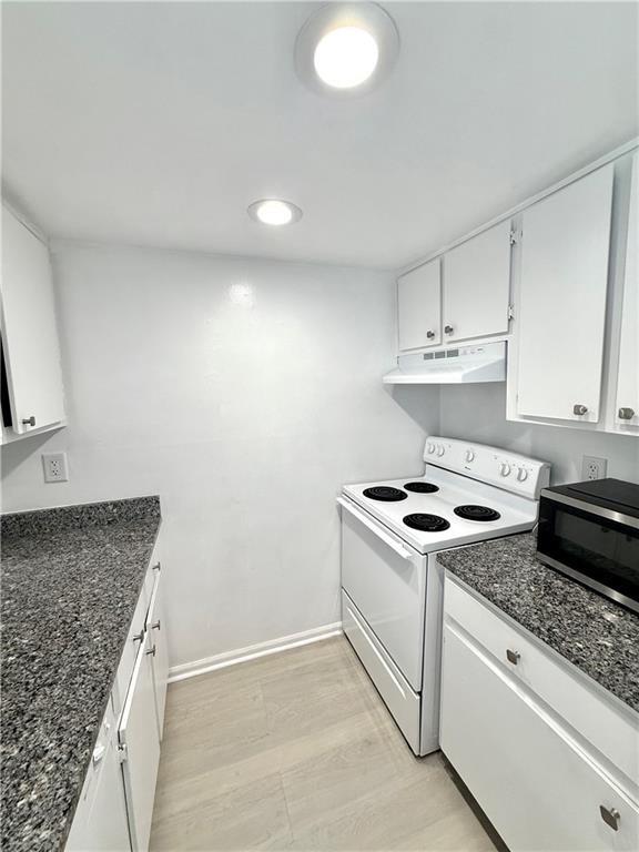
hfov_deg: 85.7
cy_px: 426
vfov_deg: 102.1
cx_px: 320
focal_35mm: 14
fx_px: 345
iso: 100
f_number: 2.2
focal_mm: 2.22
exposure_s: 1/120
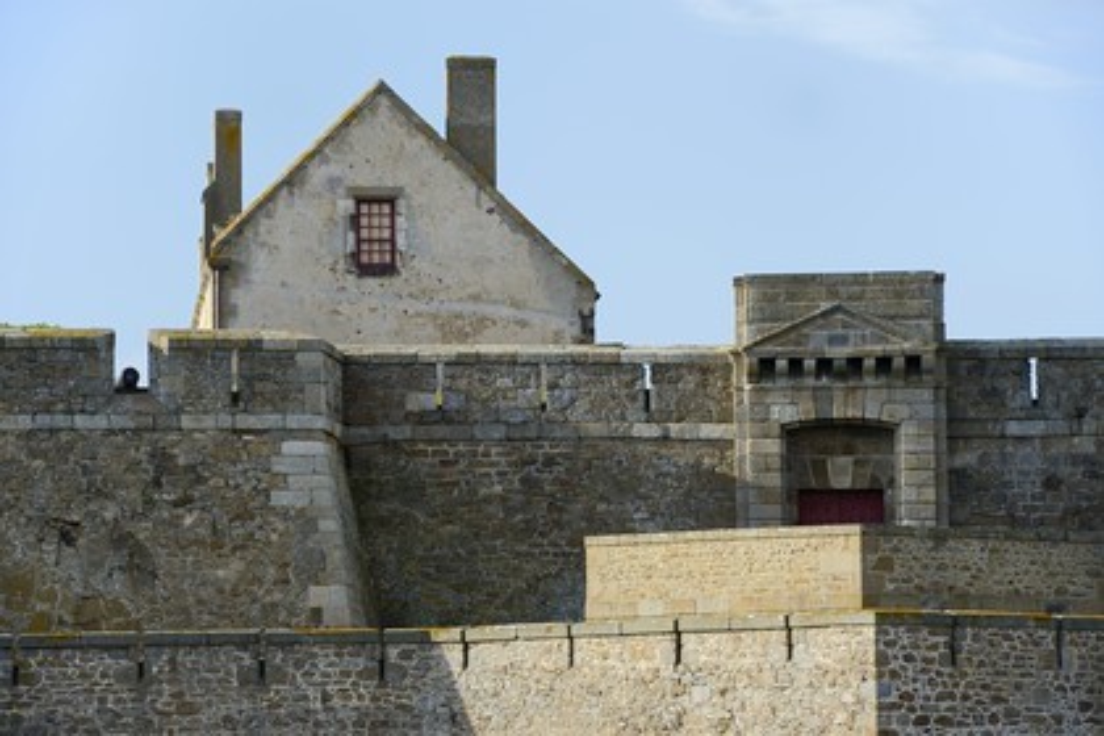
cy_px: 368
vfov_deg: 6.9
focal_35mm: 200
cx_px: 552
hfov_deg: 10.3
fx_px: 6133
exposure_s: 1/200
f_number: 11
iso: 200
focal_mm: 200
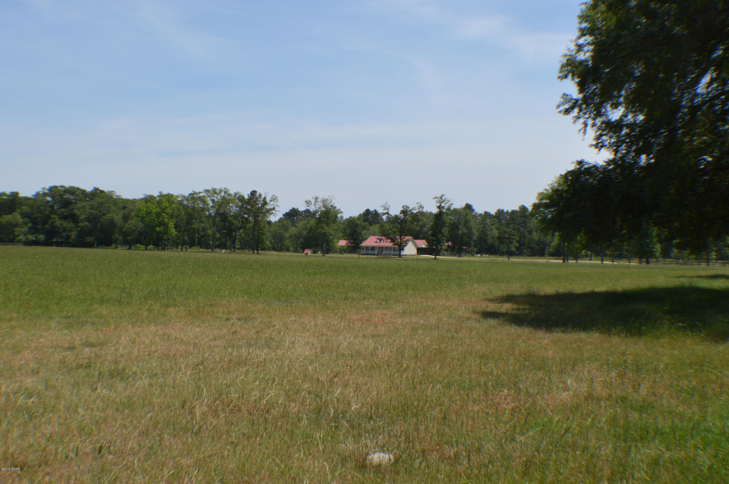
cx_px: 364
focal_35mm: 48
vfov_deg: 28.0
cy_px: 242
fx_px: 971
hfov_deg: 41.1
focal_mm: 32
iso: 100
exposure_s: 1/200
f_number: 7.1
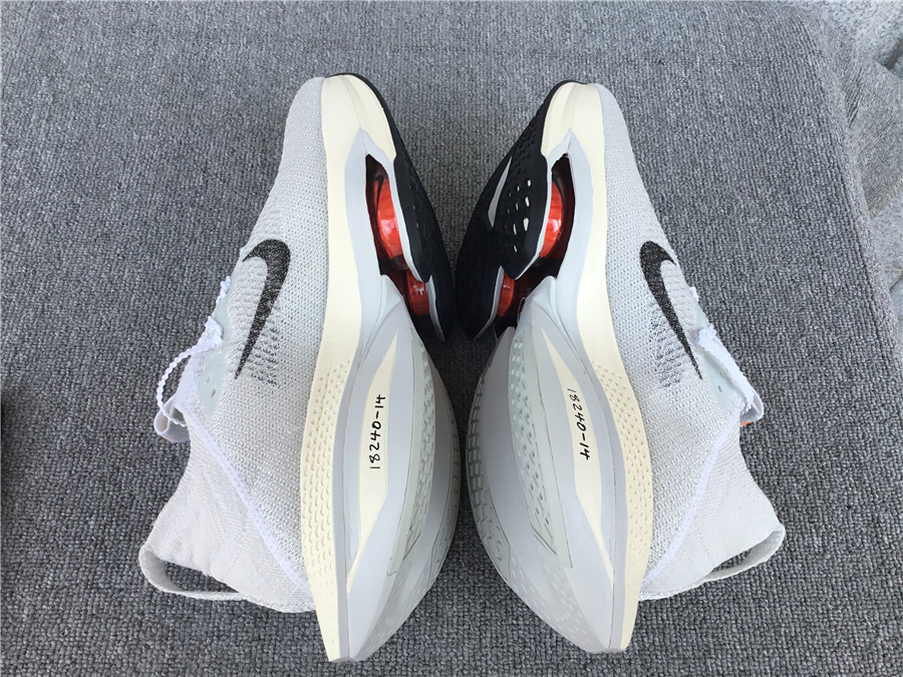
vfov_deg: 45.4
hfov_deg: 58.4
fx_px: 809
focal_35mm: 31
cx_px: 452
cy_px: 338
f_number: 2.4
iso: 25
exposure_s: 1/323
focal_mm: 3.3
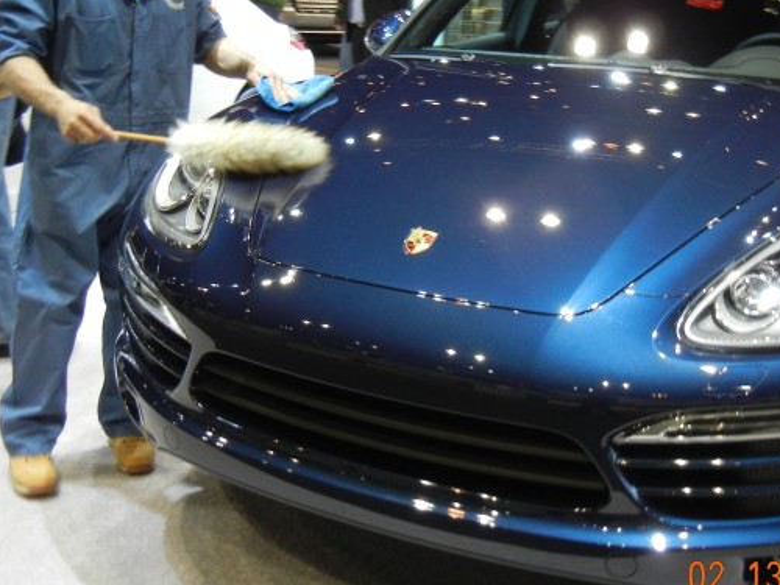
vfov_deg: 30.1
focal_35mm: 48
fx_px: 1082
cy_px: 206
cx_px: 448
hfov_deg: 39.6
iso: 383
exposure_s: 1/60
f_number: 3.5
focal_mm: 5.4
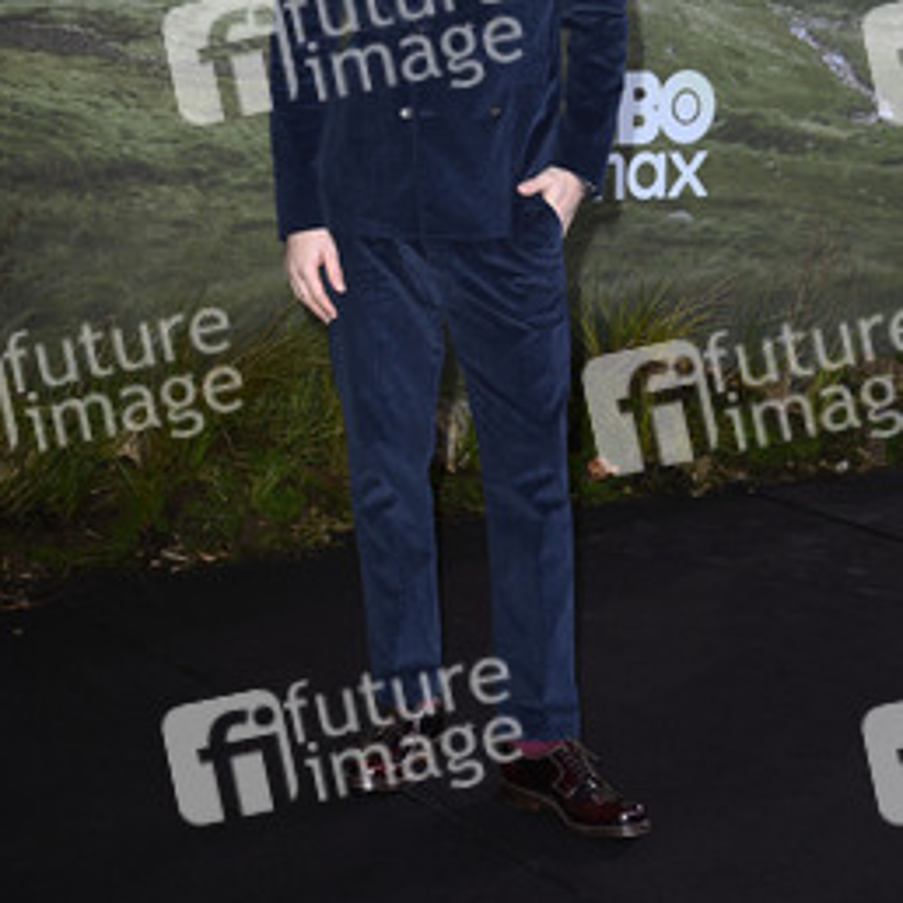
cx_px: 444
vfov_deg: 18.7
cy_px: 217
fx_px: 2715
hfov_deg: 18.9
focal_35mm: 92
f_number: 5.6
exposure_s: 1/250
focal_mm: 70
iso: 640
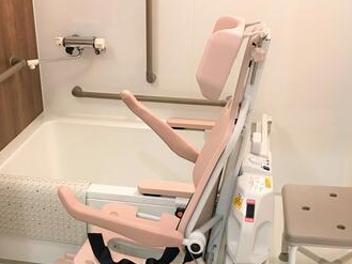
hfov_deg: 37.4
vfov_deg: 28.6
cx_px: 148
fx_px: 519
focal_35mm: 51
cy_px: 143
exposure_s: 1/17
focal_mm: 3.99
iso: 40
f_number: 1.8
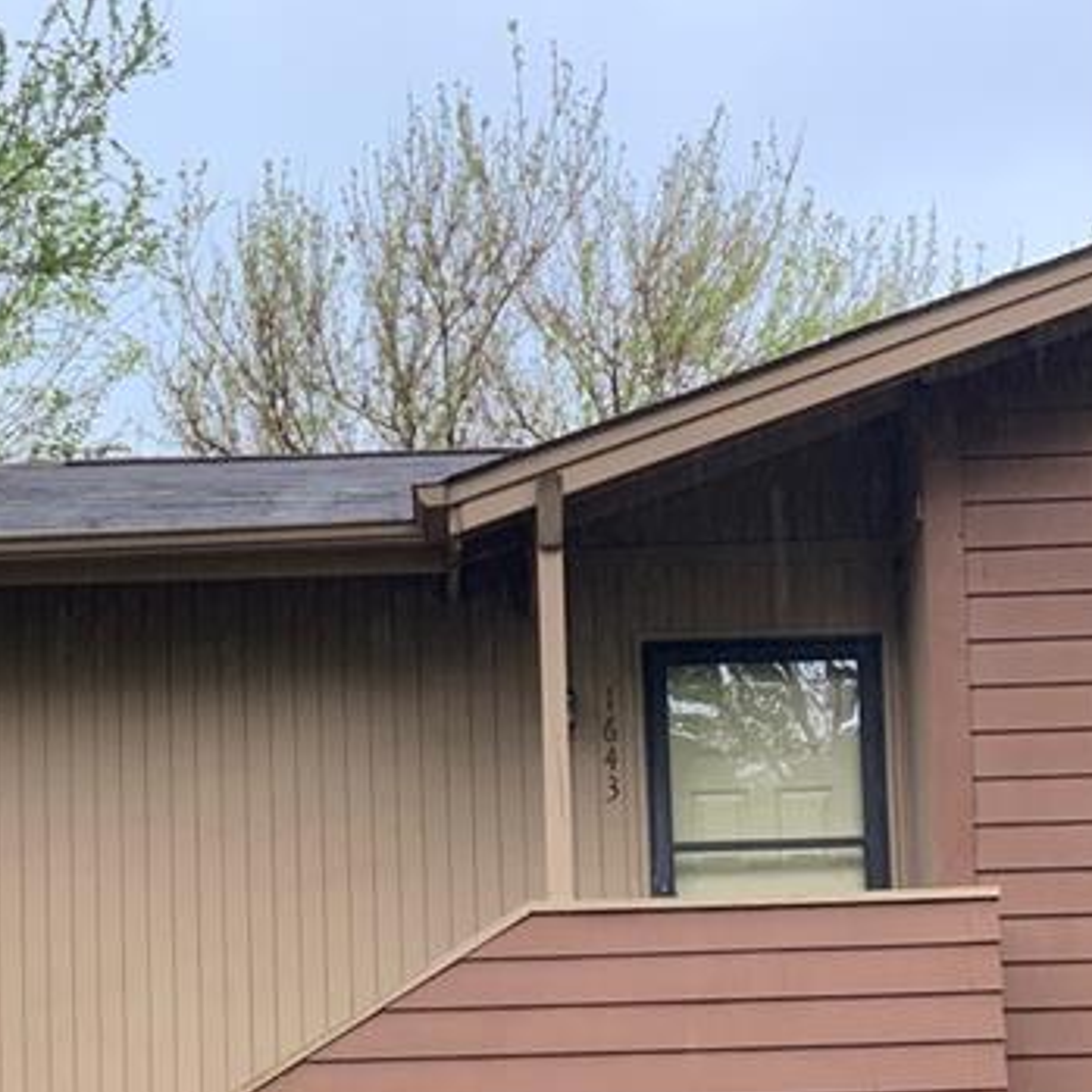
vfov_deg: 16.9
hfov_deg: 17.1
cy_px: 1042
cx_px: 232
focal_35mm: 101
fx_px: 3605
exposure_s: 1/122
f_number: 2.4
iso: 32
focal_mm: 6
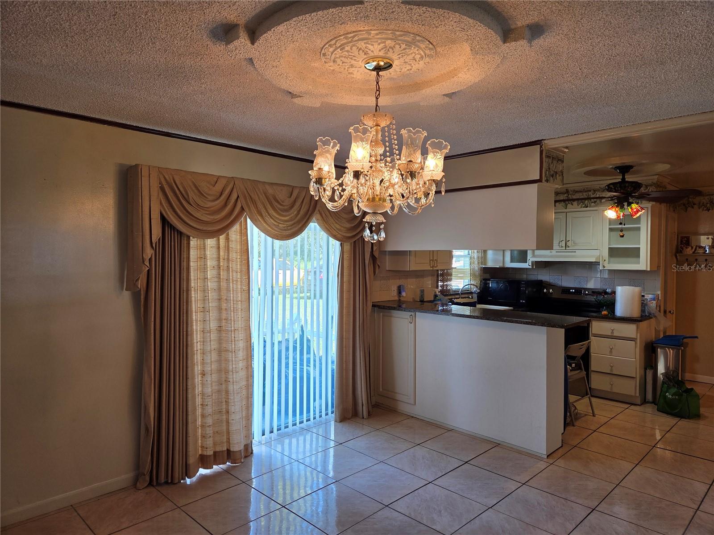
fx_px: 474
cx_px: 357
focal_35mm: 23
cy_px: 268
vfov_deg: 58.9
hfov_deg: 73.9
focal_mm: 5.4
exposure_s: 1/120
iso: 64
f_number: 1.8
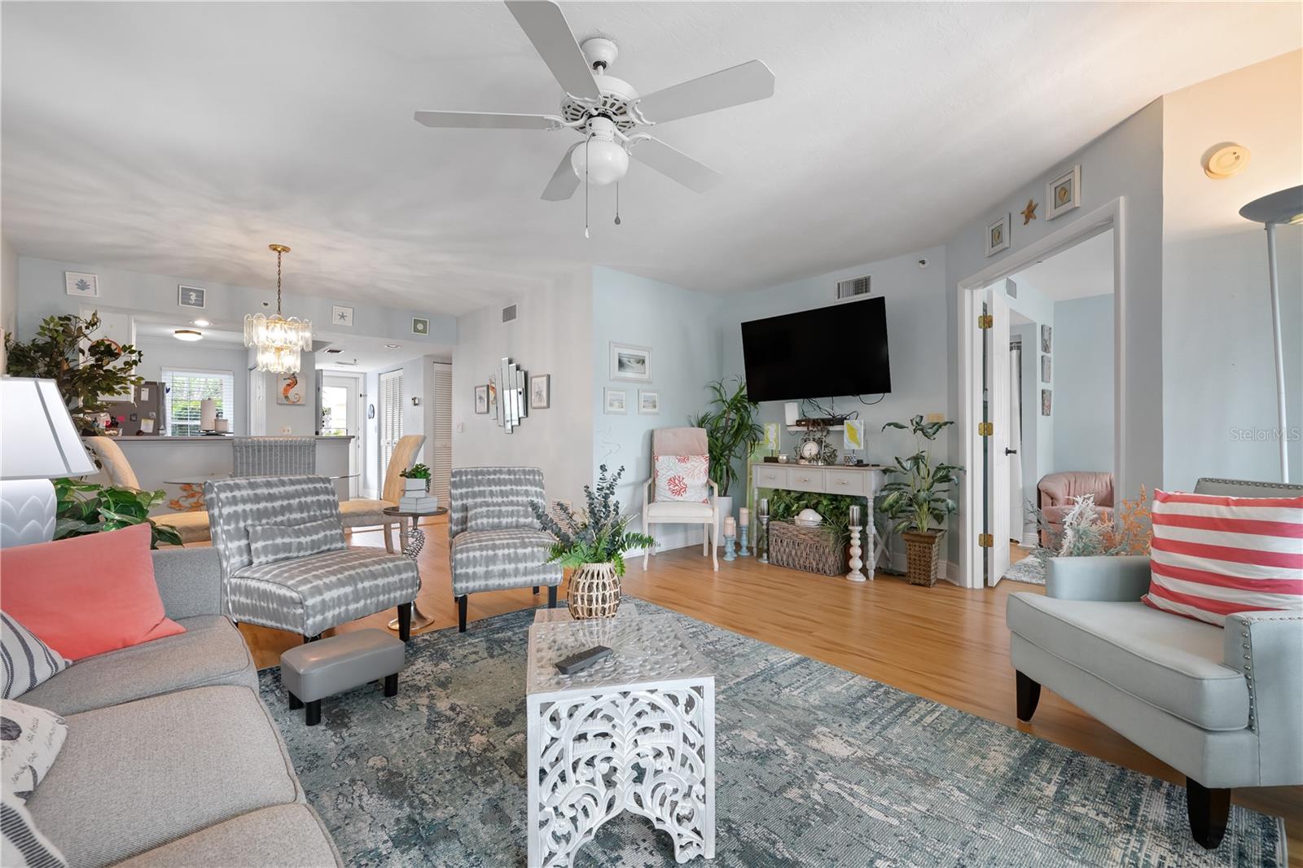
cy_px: 434
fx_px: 561
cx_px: 652
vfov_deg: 75.5
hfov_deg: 98.6
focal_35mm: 16
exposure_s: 1/15
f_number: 8
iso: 400
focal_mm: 15.5
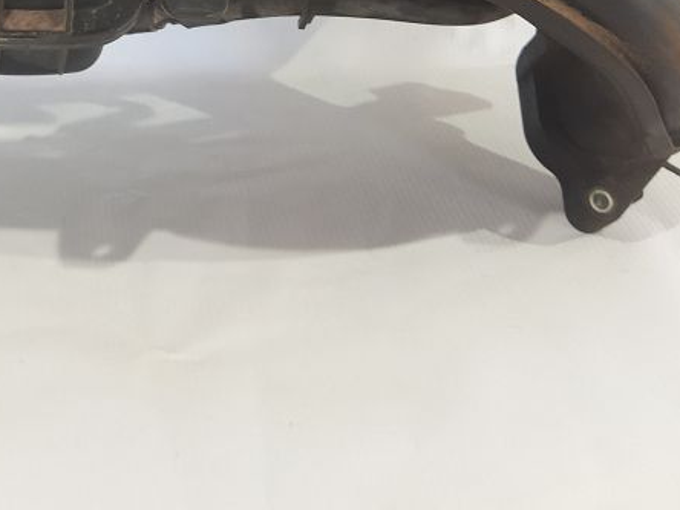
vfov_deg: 18.7
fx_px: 1434
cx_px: 41
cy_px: -161
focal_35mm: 73
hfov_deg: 25.7
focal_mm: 4.71
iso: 258
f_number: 1.79
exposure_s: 1/50
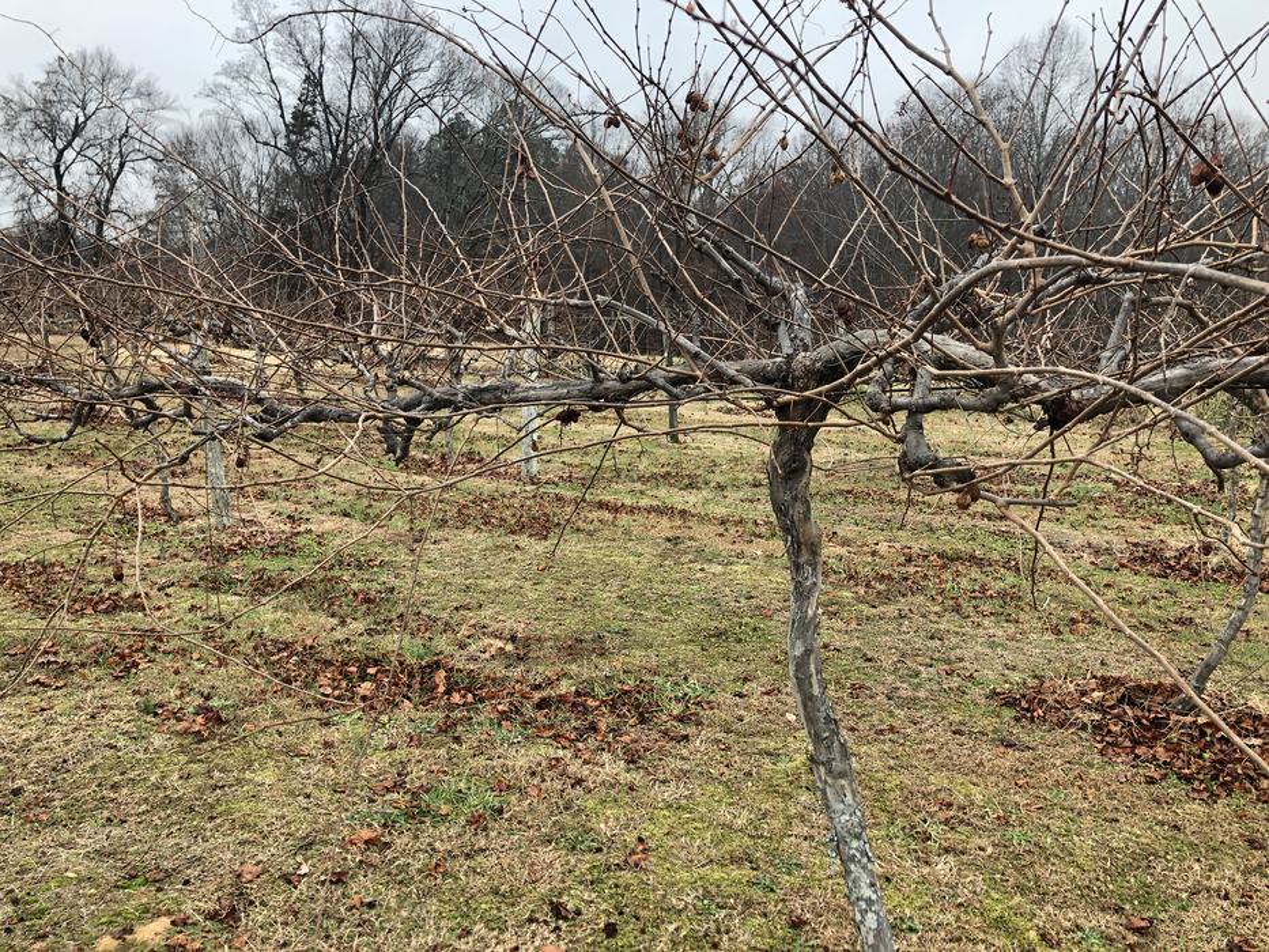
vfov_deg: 49.8
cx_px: 634
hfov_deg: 63.4
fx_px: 1027
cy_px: 476
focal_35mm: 28
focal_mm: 3.99
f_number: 1.8
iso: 20
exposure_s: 1/120
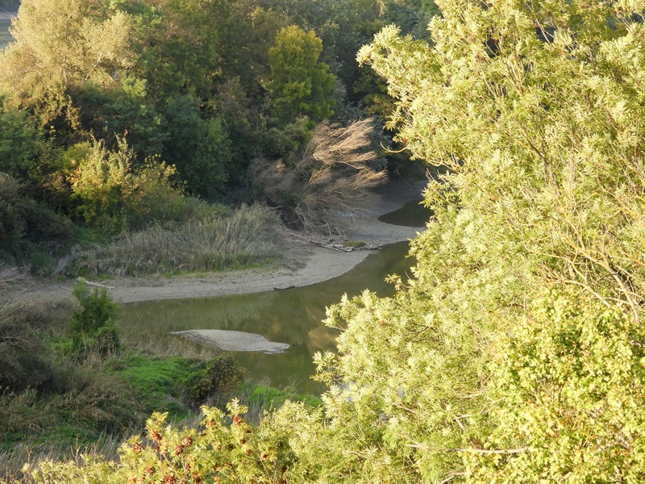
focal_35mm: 135
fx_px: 2515
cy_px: 242
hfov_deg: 14.6
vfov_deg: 11.0
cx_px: 322
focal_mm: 24.1
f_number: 4
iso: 100
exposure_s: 1/125
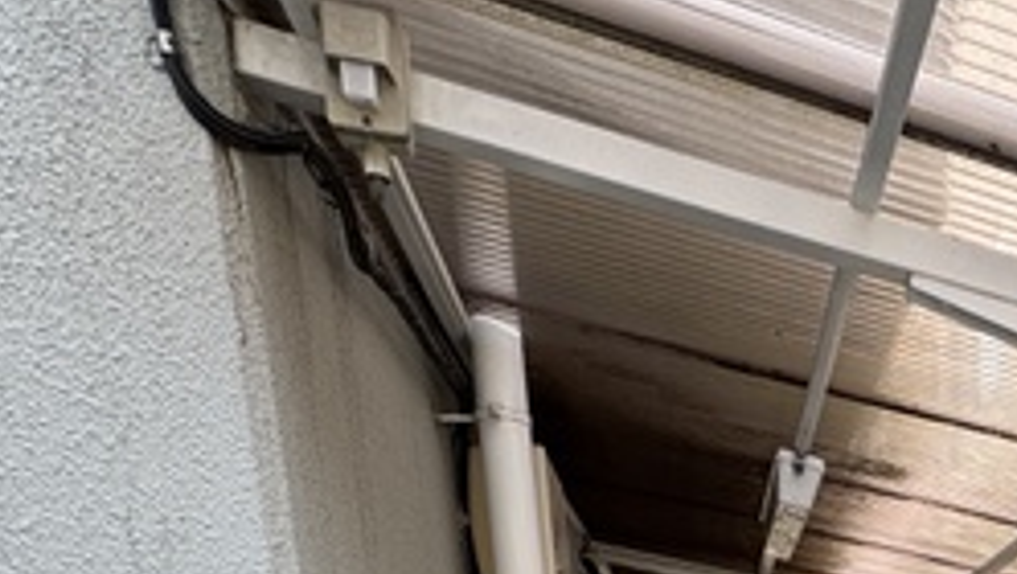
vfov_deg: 20.0
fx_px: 1161
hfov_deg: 41.0
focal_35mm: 43
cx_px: 1029
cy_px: 1039
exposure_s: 1/168
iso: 40
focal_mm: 2.22
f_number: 2.2
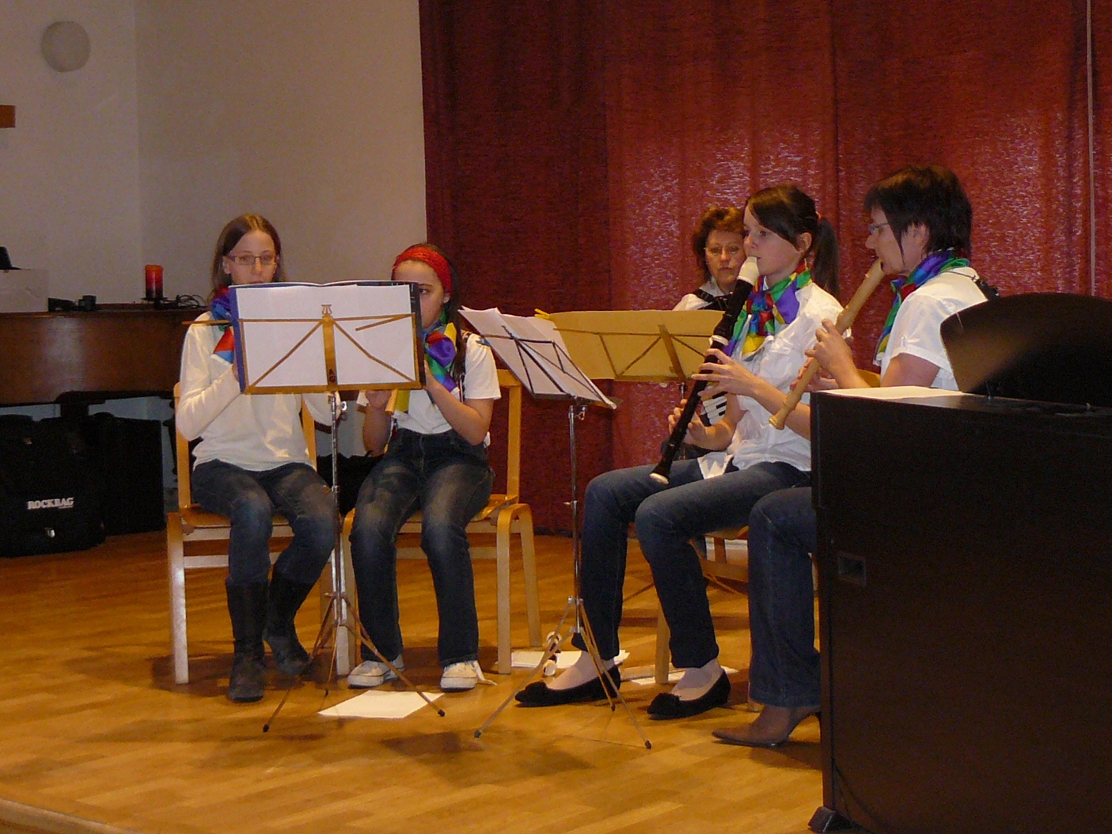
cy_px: 417
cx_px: 556
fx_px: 1157
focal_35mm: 36
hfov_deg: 51.4
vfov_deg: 39.7
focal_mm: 6
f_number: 2.8
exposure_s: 1/30
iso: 200
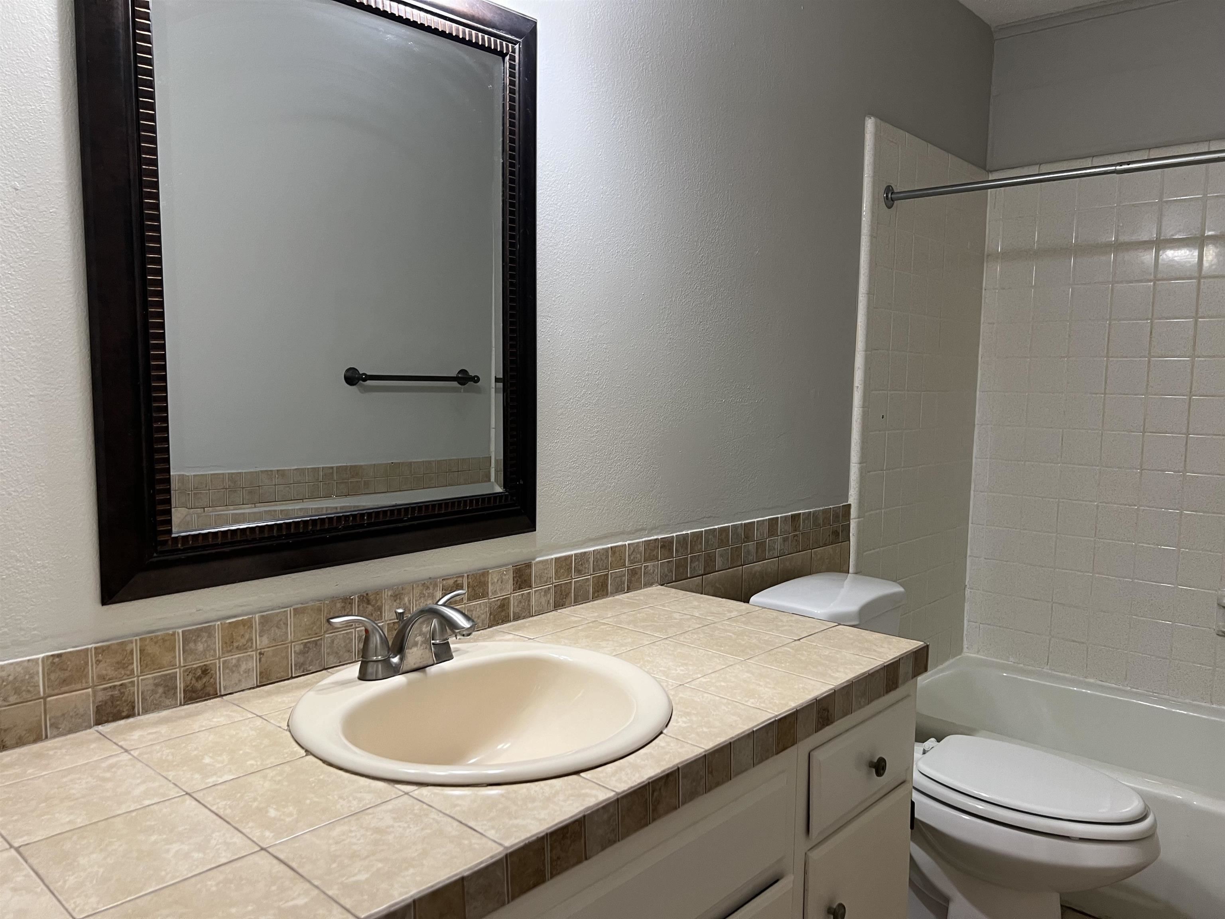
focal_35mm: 26
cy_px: 460
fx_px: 920
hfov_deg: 67.3
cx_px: 612
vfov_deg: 53.1
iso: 100
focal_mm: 5.7
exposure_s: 1/60
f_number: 1.5
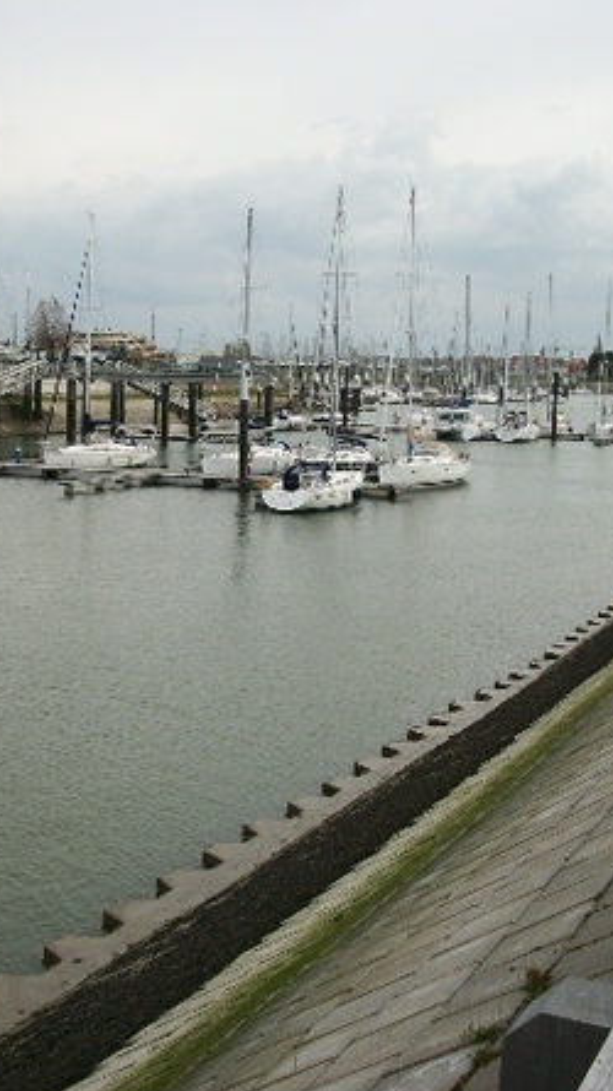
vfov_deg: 43.7
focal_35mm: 47
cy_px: 549
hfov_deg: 25.1
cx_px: 150
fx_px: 1359
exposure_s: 1/200
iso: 80
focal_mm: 5.7
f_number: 8.8
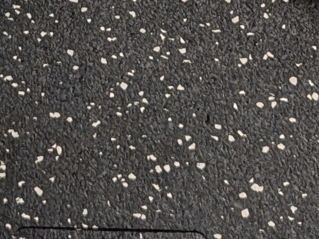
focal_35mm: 179
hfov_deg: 10.9
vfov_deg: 7.6
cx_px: 3
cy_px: -365
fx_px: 1650
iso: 35
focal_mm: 6.9
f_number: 1.68
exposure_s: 1/40
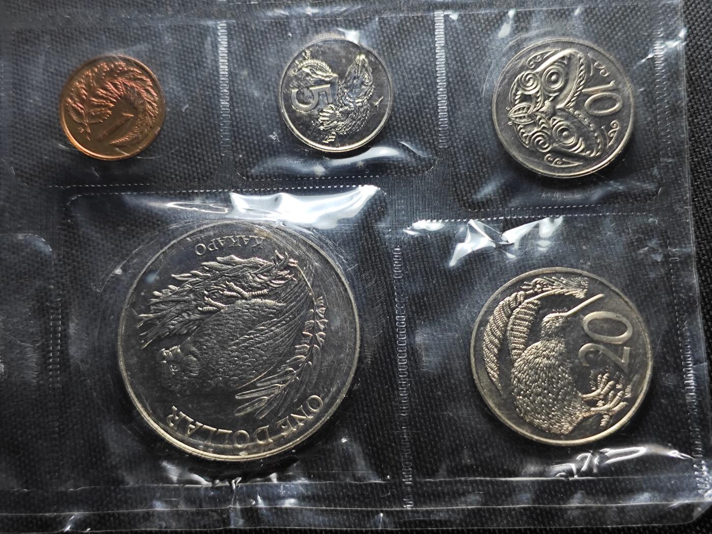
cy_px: 267
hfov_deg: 38.9
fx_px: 1008
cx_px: 356
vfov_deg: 29.7
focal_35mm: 49
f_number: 1.6
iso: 125
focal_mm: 5.84
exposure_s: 1/100
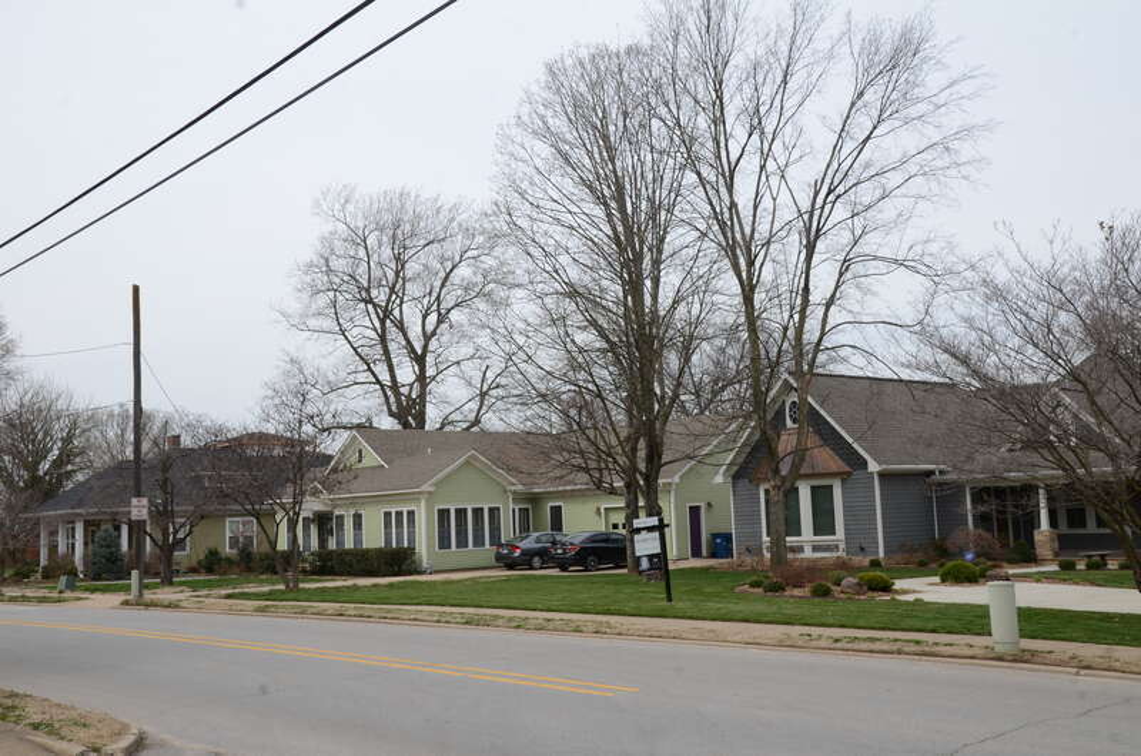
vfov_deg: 35.3
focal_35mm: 38
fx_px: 1186
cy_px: 378
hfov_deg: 51.4
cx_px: 570
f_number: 13
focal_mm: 25
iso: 200
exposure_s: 1/200
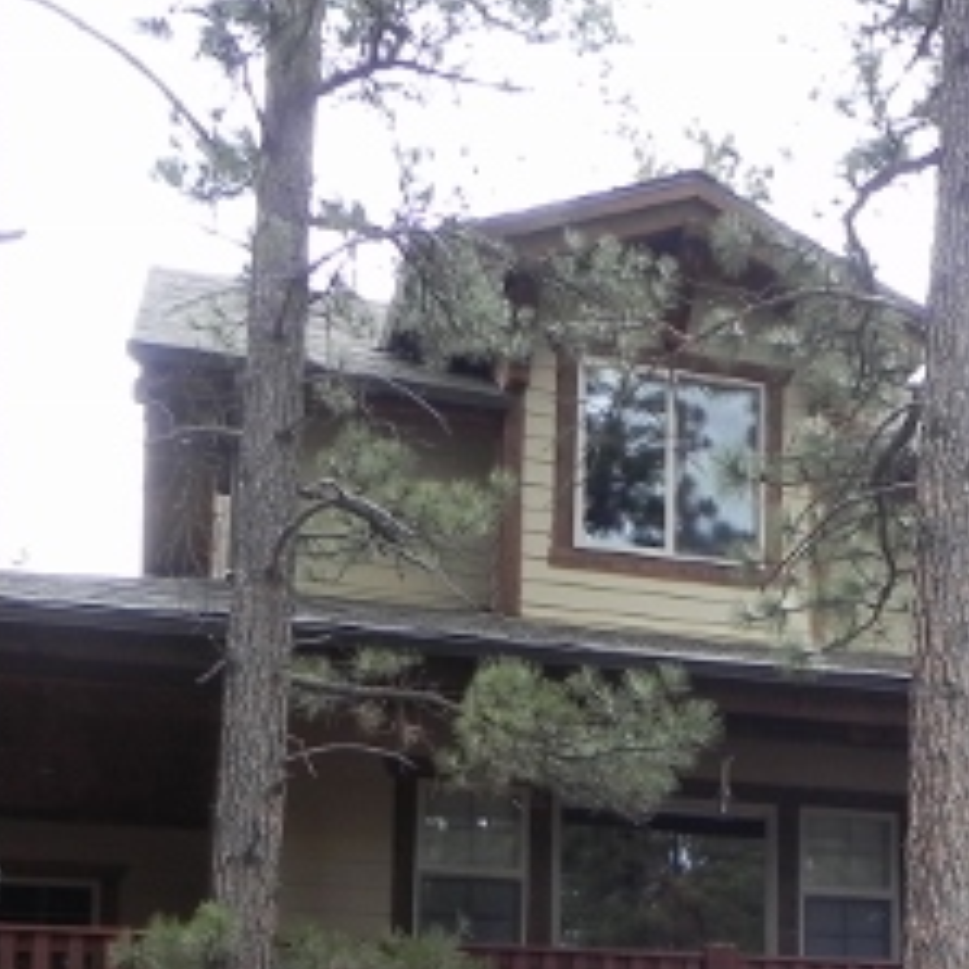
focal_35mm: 66
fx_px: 2090
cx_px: 1017
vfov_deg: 24.6
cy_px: 1025
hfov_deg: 24.6
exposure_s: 1/128
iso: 160
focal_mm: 4.6
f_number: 4.5
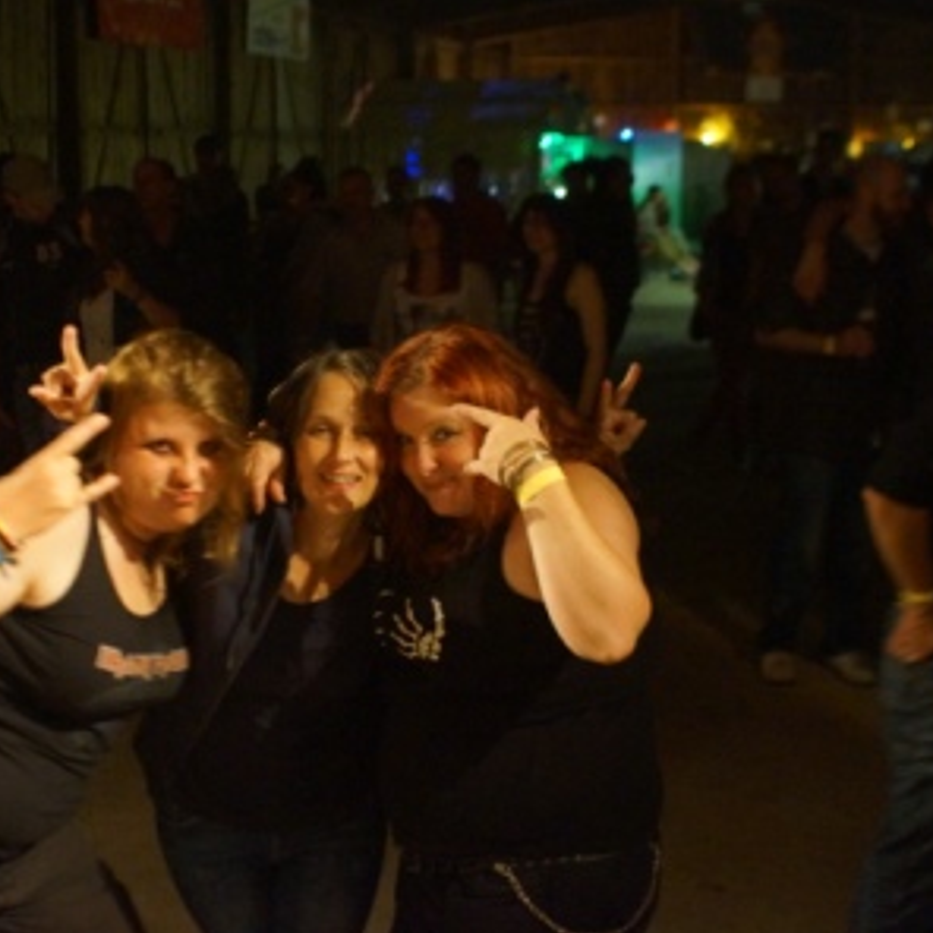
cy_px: 466
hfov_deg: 31.2
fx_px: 1647
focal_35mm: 54
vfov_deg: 31.6
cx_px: 268
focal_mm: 28
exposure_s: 1/13
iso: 3200
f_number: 3.5
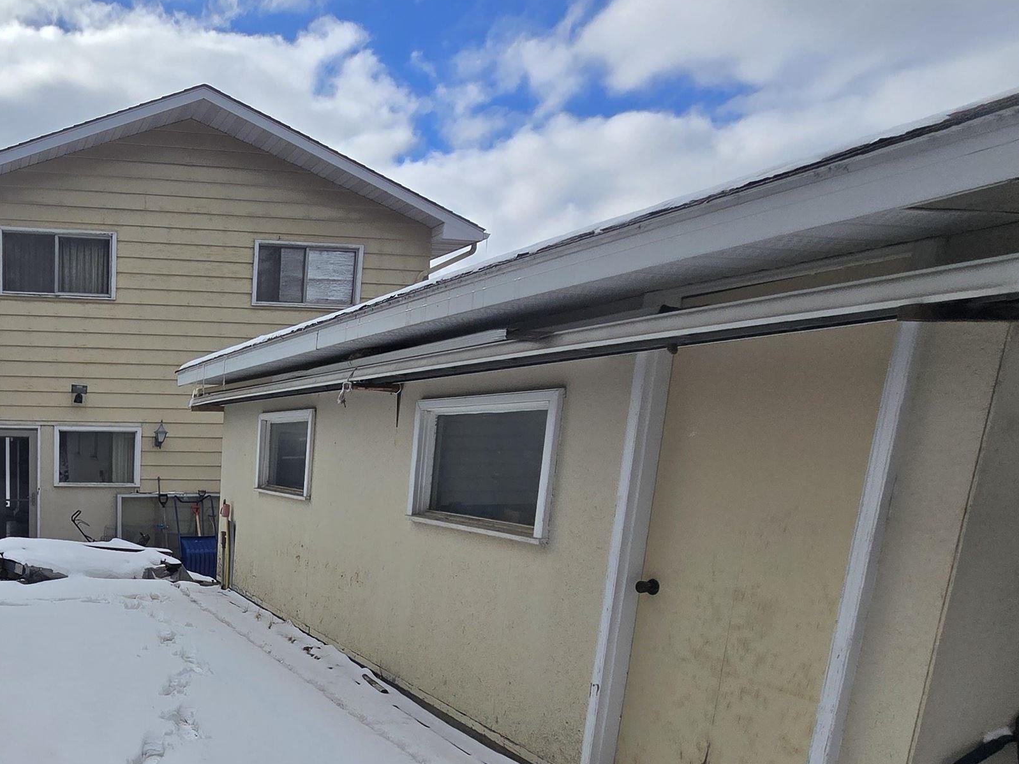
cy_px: 613
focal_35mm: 25
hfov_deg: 58.5
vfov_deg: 51.4
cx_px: 89
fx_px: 736
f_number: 2.2
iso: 50
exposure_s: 1/3956
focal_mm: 2.2
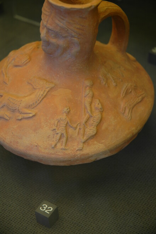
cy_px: 117
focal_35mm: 105
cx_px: 78
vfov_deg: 19.5
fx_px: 683
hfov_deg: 13.0
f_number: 4.5
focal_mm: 70
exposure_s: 1/13
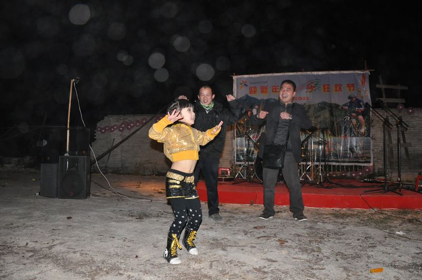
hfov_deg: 67.5
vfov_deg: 47.8
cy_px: 140
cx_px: 211
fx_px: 316
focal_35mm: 27
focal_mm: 18
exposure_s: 1/60
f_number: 3.5
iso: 800
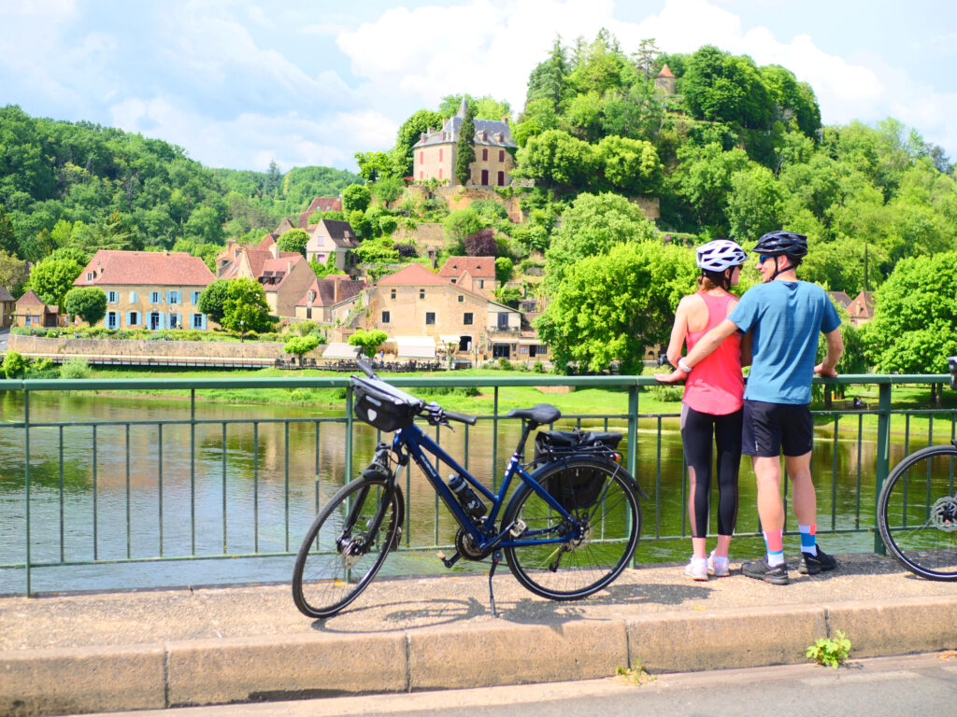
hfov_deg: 38.2
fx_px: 1382
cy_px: 358
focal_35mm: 50
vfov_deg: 29.1
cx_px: 478
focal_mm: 25
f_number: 2.5
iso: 200
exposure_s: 1/2500
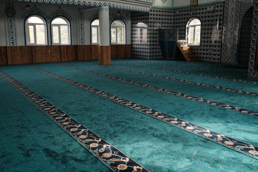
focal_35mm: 35
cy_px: 86
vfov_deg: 37.9
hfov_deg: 54.4
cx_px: 129
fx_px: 251
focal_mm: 23
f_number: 11
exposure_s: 1/60
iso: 1000
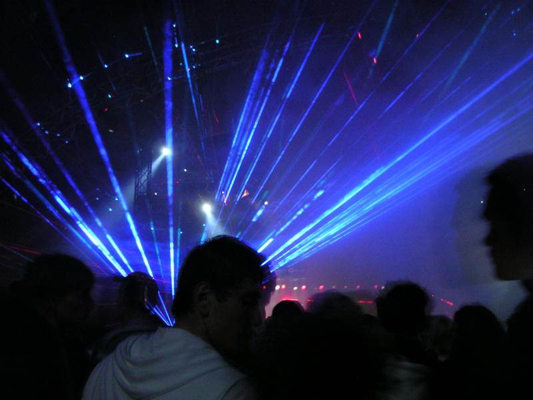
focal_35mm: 38
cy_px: 200
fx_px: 585
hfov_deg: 49.0
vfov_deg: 37.7
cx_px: 266
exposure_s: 1/3
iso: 200
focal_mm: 6
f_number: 2.8
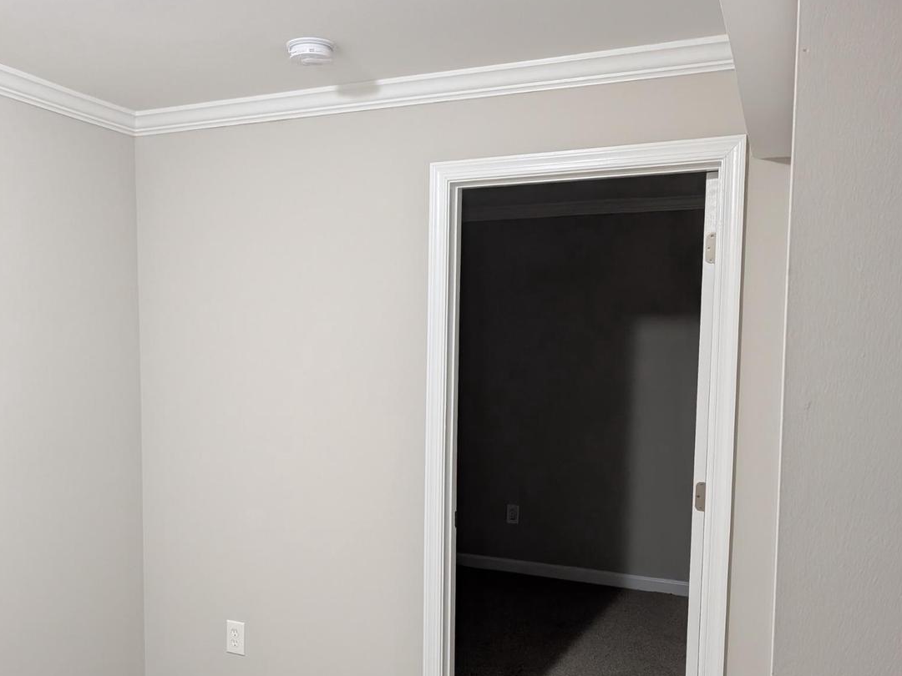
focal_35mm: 32
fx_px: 834
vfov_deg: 43.9
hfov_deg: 56.7
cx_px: 397
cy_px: 416
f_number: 1.68
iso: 1467
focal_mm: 6.9
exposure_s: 1/60
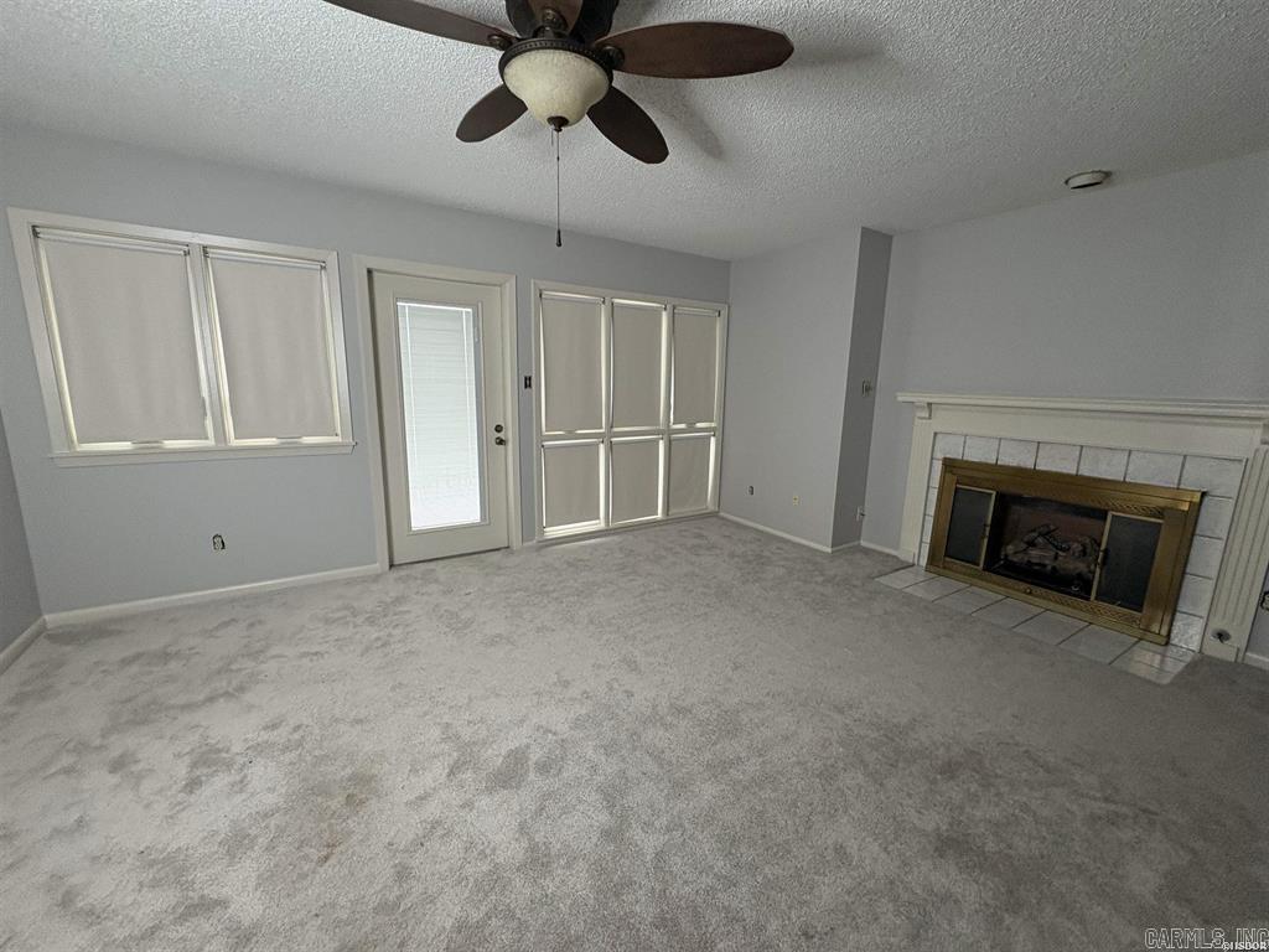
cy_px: 476
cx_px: 634
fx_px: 513
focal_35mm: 14
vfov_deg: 85.7
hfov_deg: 102.1
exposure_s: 1/81
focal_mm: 2.22
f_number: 2.2
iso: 250
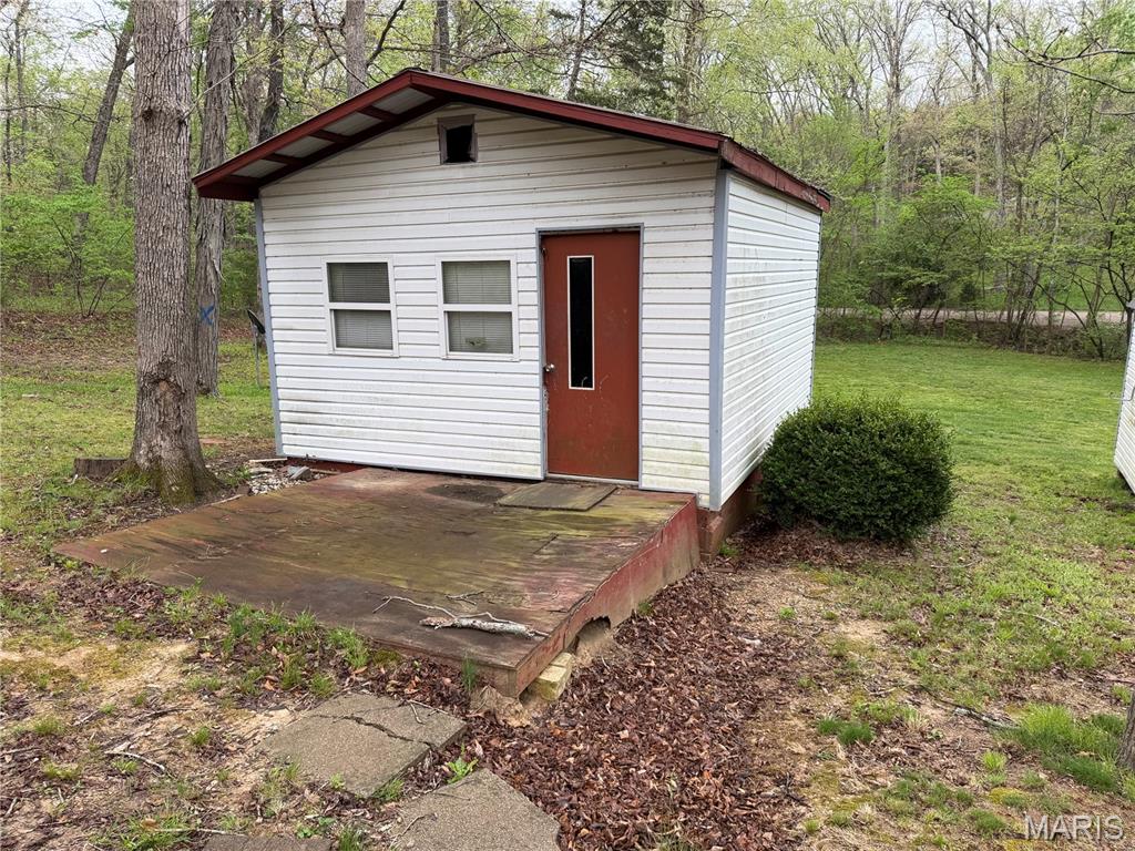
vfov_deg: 56.8
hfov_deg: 71.6
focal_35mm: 24
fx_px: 787
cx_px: 568
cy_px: 426
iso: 80
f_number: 1.78
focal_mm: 6.76
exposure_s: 1/365
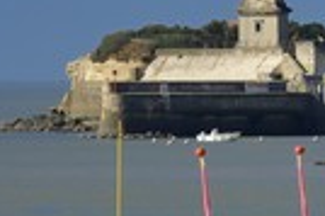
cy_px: 97
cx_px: 409
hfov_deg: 2.2
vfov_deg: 1.5
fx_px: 8521
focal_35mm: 945
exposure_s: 1/320
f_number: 6.3
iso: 100
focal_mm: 200
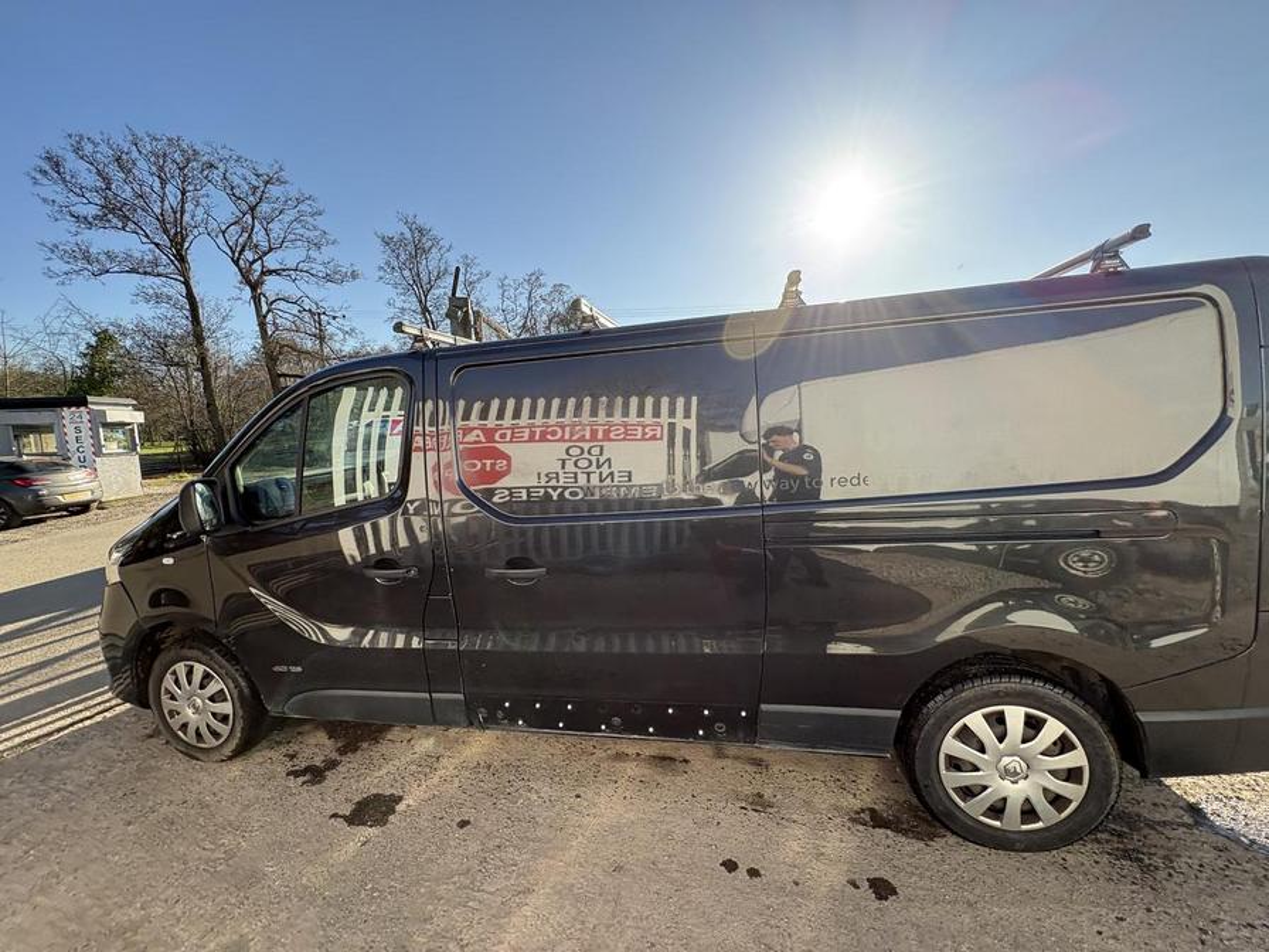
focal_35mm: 14
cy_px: 476
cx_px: 634
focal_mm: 2.22
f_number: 2.2
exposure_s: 1/443
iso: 40
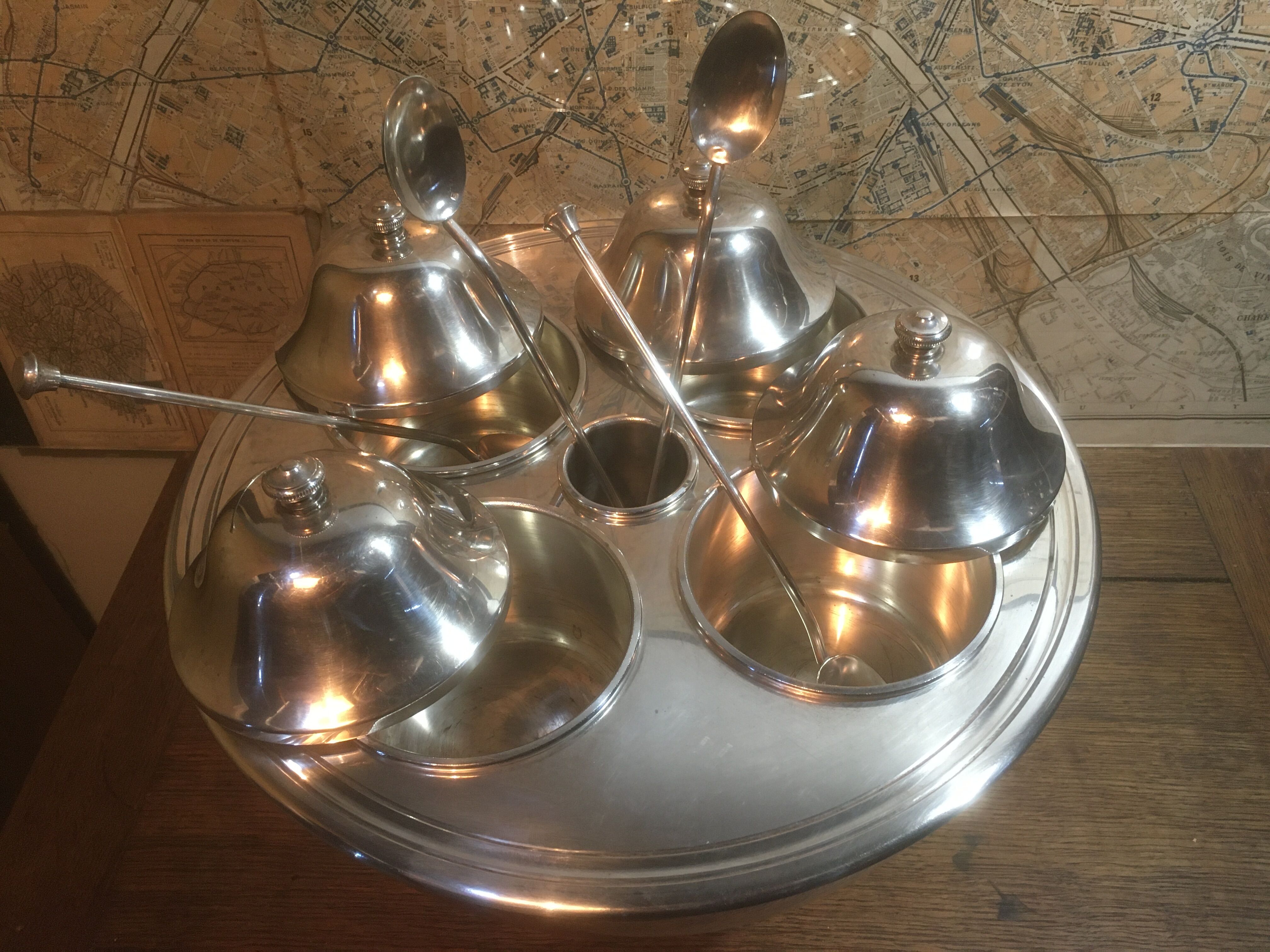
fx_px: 1064
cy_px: 476
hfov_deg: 61.7
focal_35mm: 29
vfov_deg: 48.2
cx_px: 635
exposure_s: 1/33
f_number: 2.2
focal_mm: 4.15
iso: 160
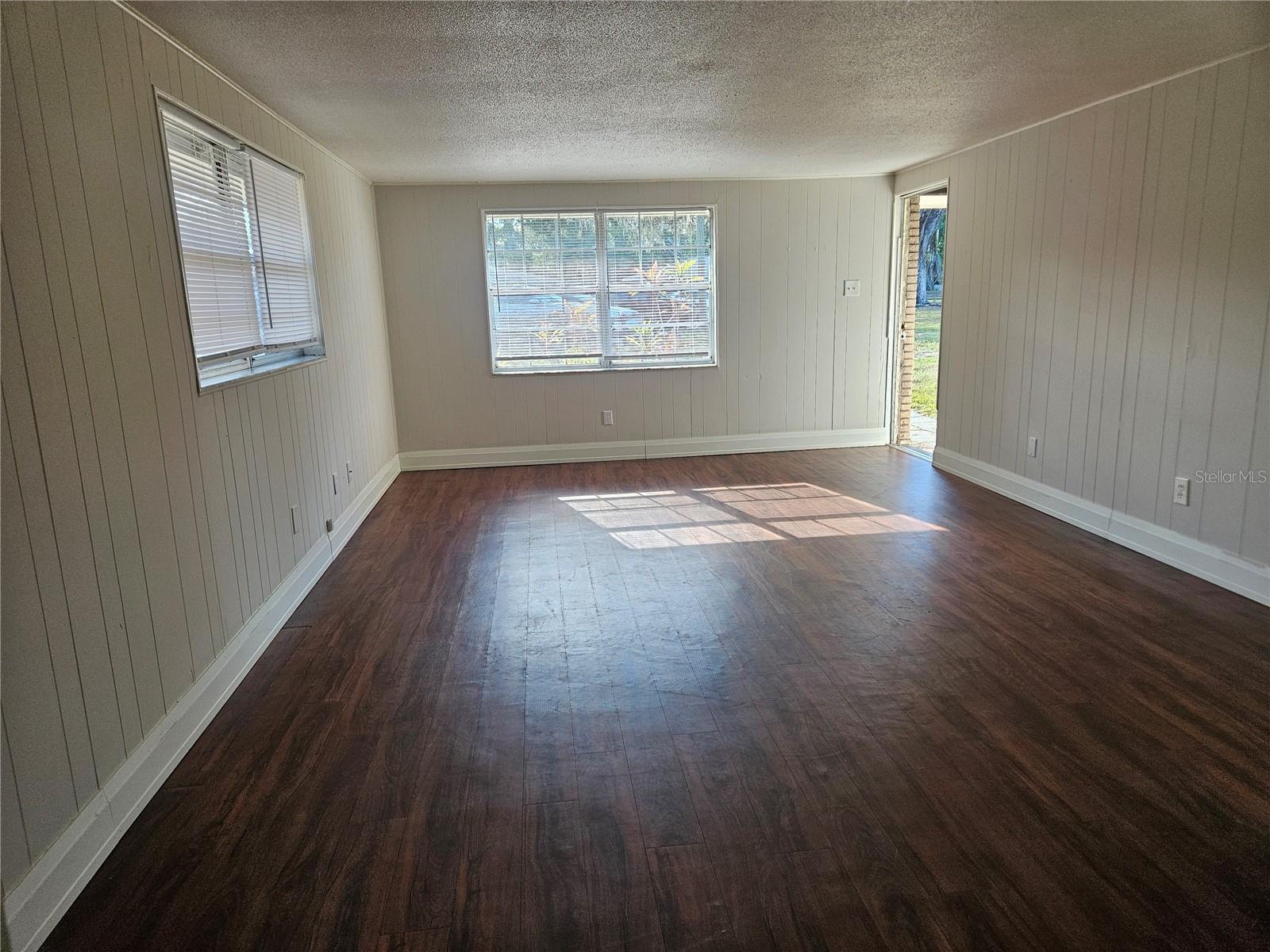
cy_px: 476
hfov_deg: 73.9
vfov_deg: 58.9
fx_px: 844
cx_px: 635
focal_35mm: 23
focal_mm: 5.4
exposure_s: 1/207
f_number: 1.8
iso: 100
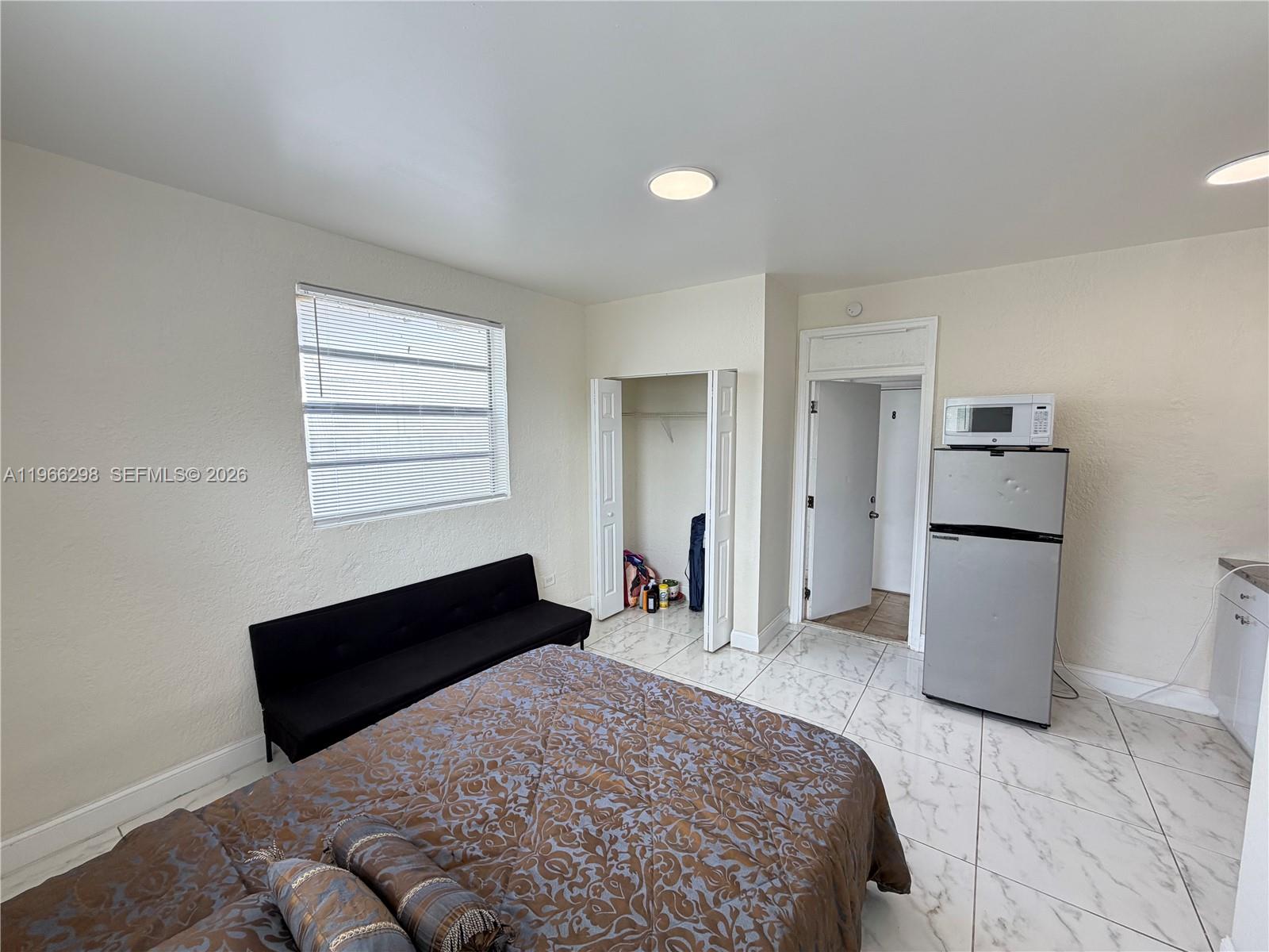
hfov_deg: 102.1
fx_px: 513
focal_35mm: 14
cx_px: 634
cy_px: 476
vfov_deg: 85.7
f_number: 2.2
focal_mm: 2.22
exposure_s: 1/120
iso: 125
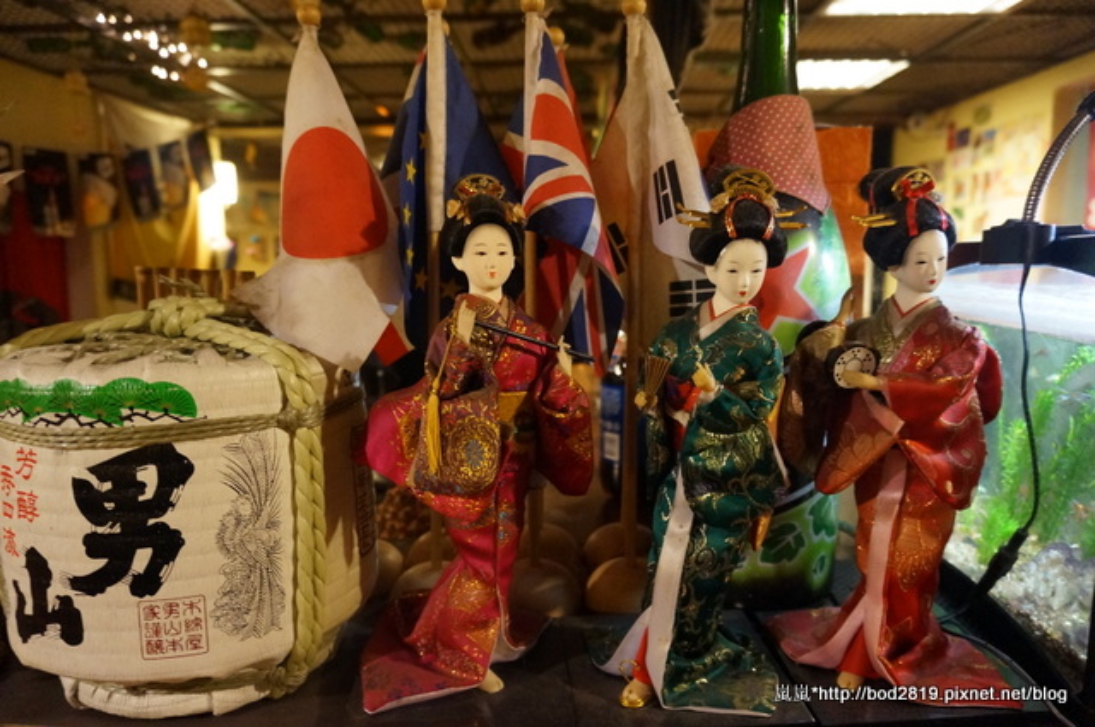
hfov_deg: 73.8
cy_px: 364
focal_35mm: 24
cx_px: 548
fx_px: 729
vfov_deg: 53.0
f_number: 3.5
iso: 3200
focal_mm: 16
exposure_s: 1/50
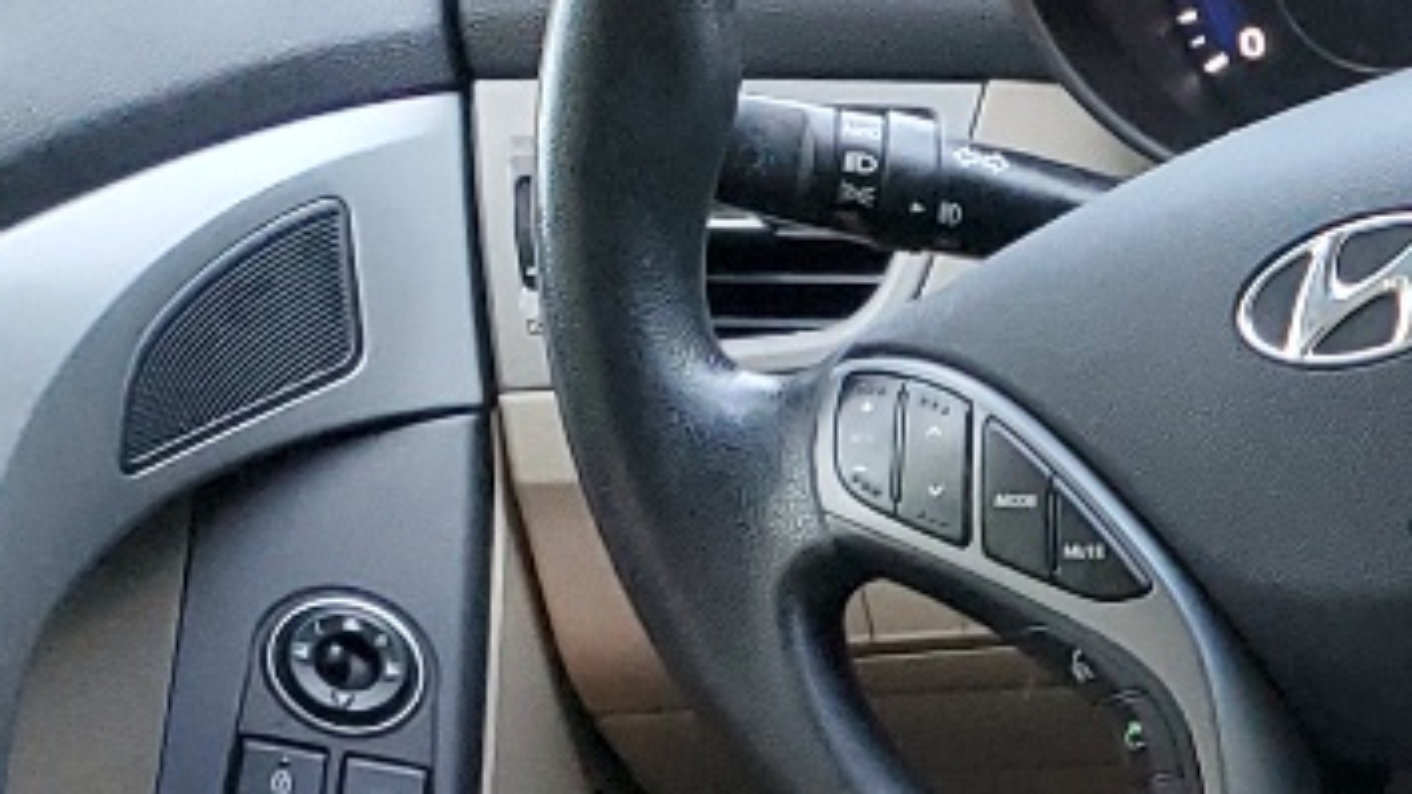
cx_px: 3135
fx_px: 4792
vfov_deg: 8.9
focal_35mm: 128
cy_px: 1664
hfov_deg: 13.4
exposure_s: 1/50
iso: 85
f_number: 1.5
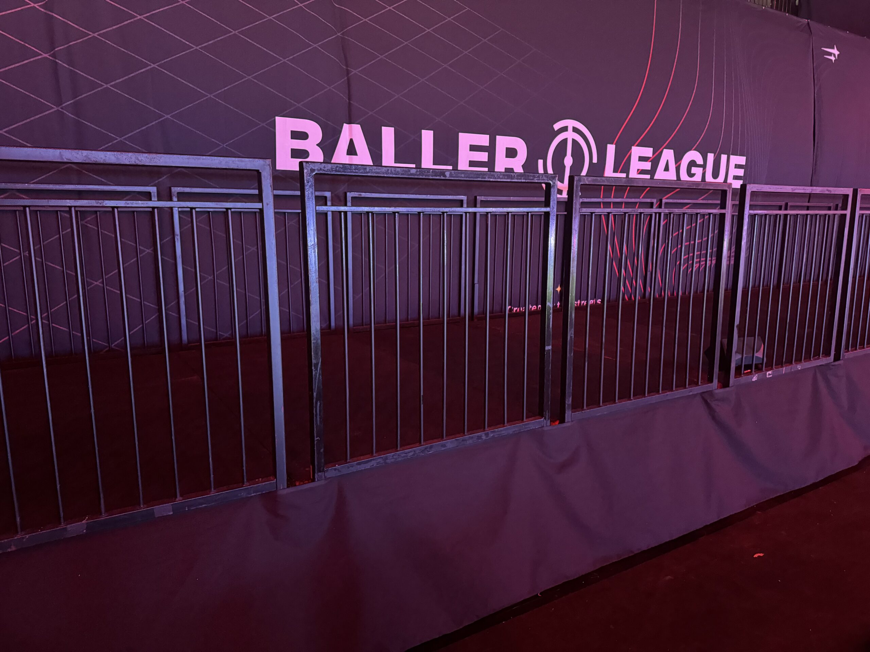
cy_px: 326
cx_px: 435
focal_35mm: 24
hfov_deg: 71.6
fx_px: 603
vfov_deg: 56.8
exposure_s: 1/30
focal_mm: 6.76
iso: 1250
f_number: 1.78
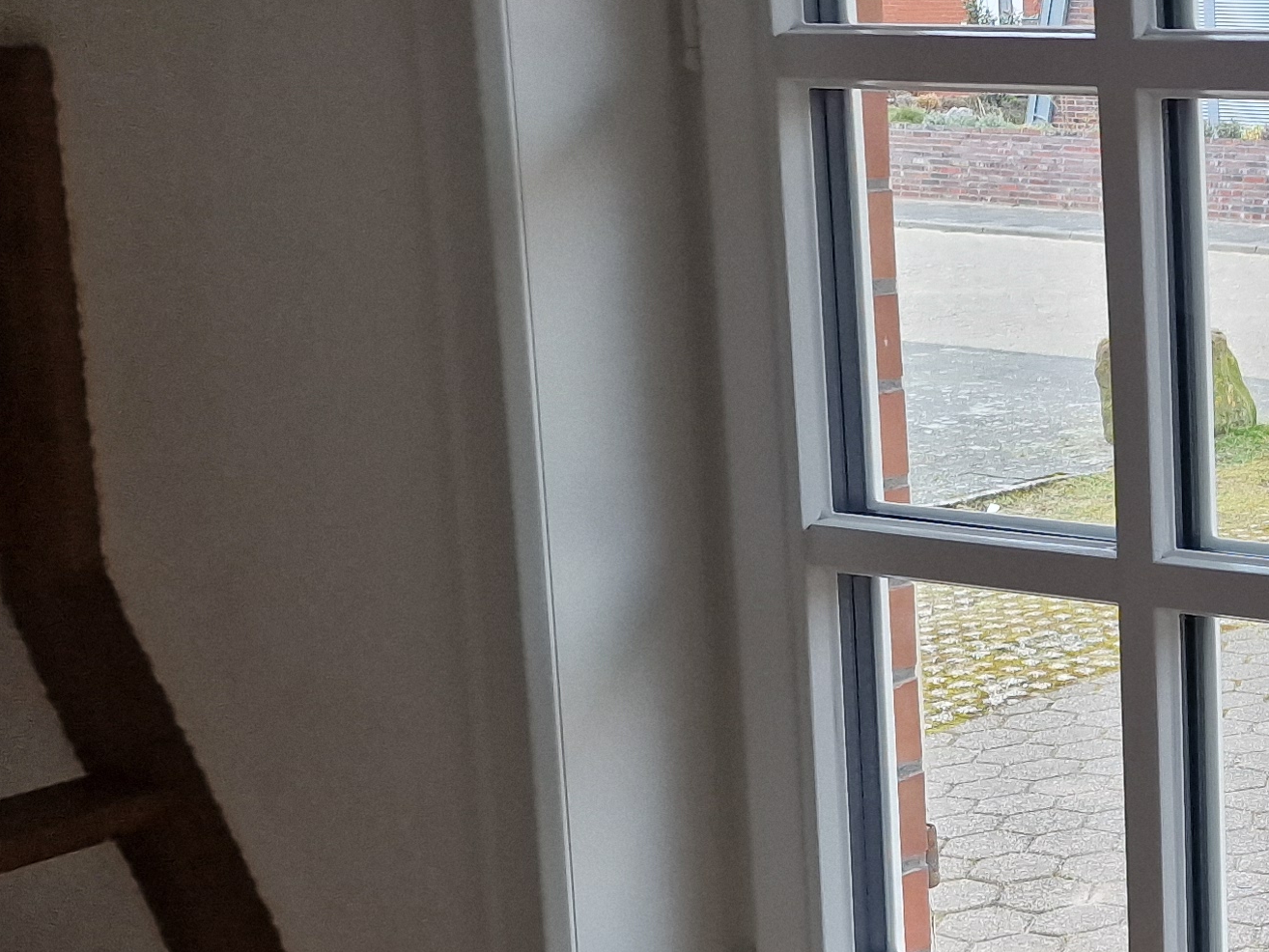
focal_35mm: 70
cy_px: 418
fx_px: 2567
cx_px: 1728
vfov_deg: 21.0
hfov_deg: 23.8
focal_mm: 6.4
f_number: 1.8
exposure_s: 1/180
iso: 50
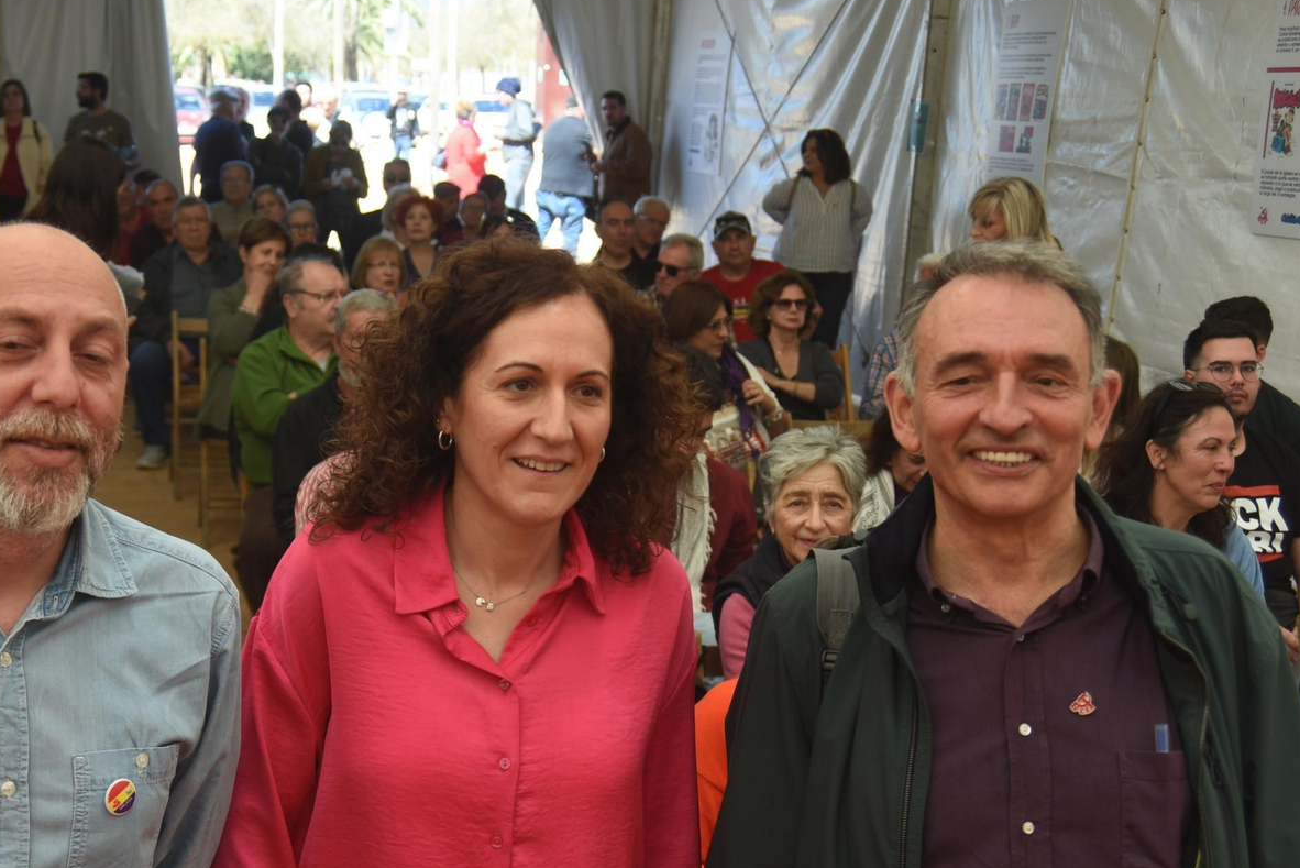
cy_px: 501
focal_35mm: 65
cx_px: 519
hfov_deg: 30.9
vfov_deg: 20.9
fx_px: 2348
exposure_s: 1/160
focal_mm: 48
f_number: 6.3
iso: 250
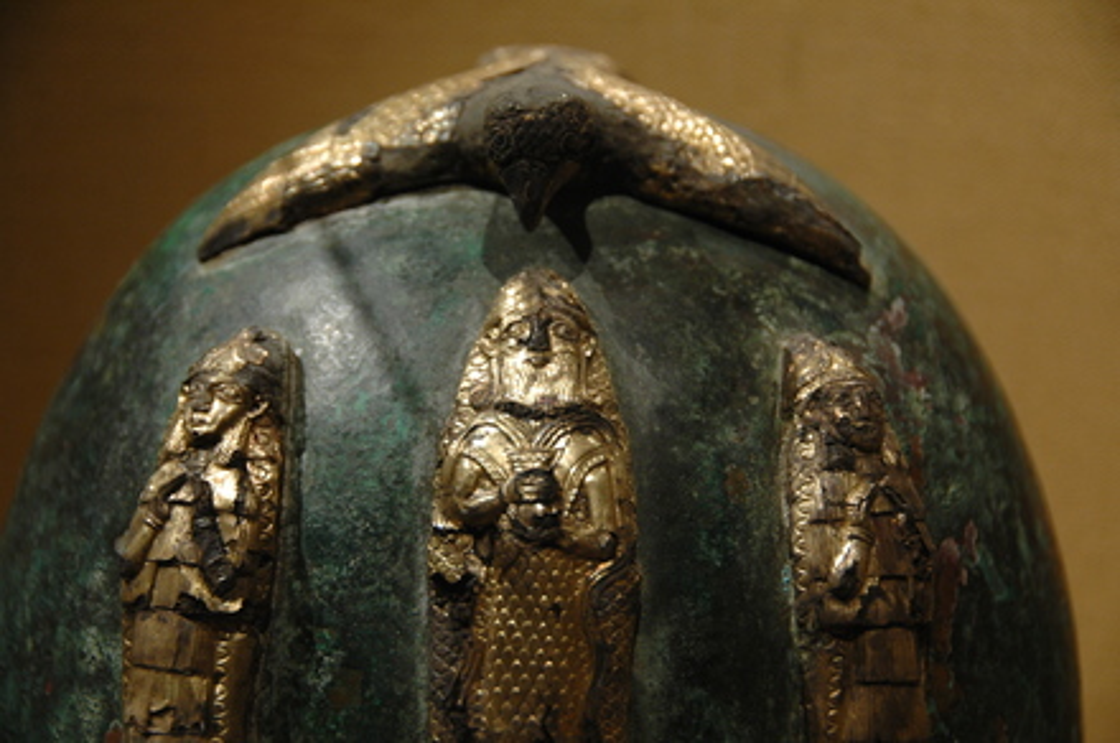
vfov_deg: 11.4
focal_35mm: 120
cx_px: 560
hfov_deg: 17.1
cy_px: 372
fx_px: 3728
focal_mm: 80
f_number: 5.3
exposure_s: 1/20
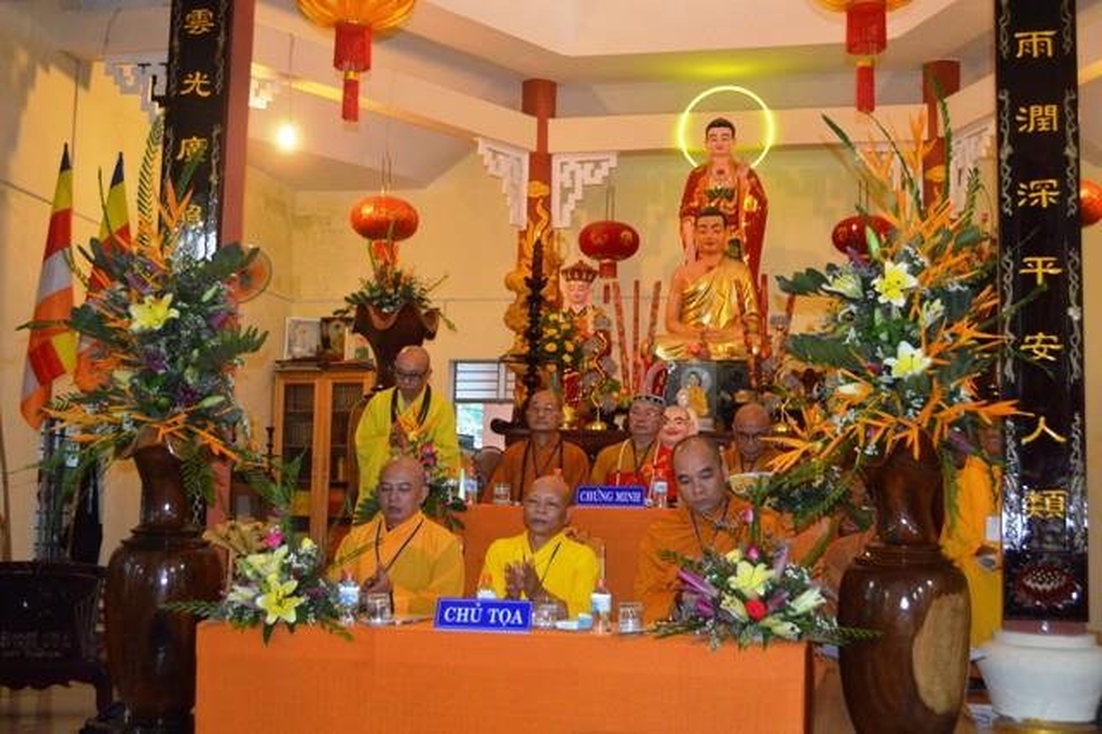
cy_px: 367
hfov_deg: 45.0
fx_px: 1331
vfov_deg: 30.8
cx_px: 551
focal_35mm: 44
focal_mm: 29
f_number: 4.5
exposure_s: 1/60
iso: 1000
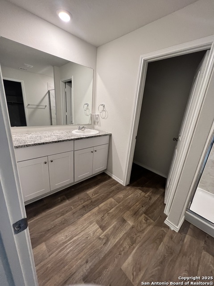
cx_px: 107
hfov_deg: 89.9
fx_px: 107
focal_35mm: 13
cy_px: 143
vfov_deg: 106.2
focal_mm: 1.57
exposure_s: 1/60
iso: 200
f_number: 1.8
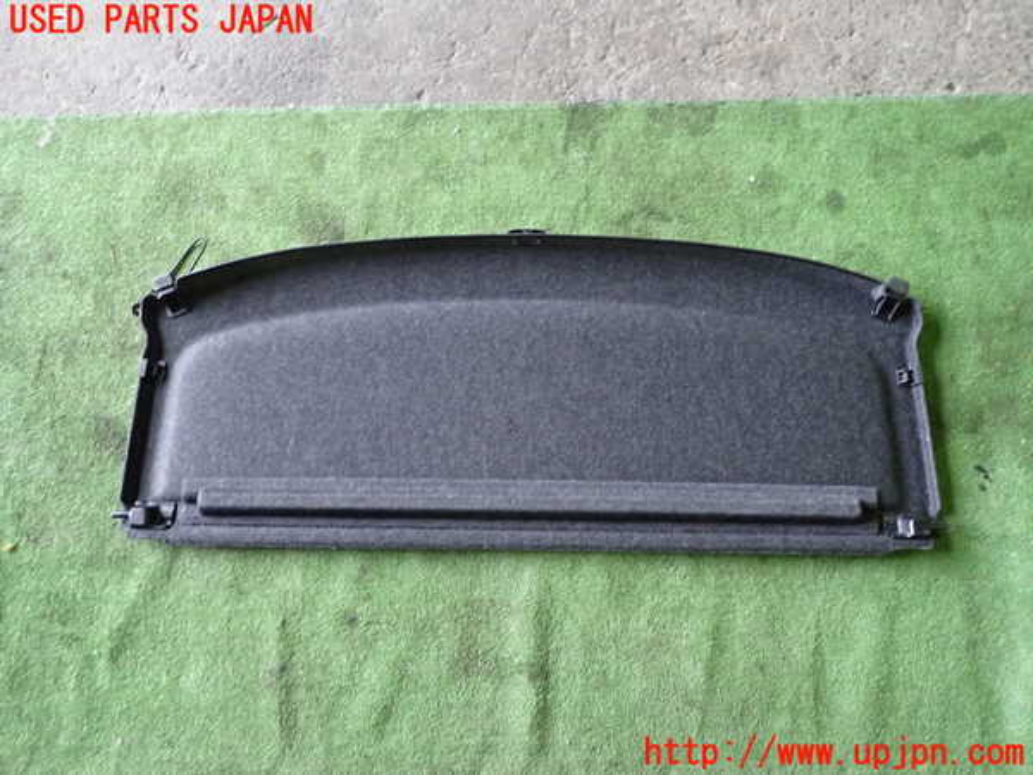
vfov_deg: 54.9
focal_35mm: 25
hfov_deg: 69.4
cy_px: 388
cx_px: 516
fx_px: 746
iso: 500
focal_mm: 4.5
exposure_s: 1/30
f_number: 2
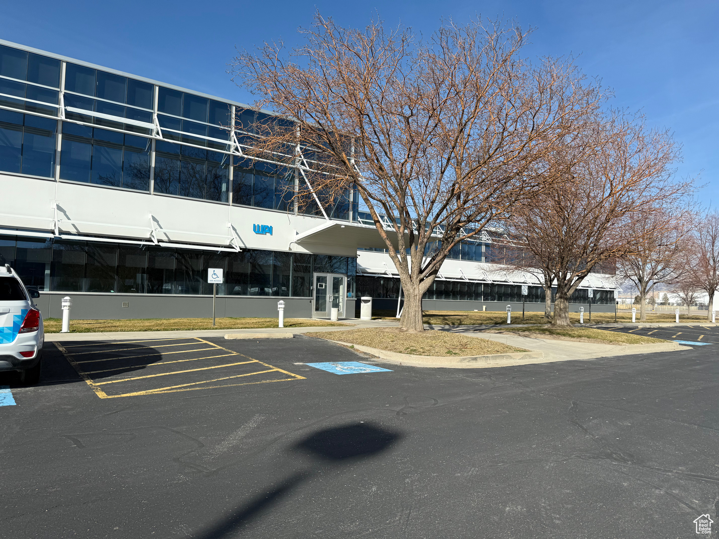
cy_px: 270
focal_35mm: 24
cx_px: 360
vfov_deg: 56.8
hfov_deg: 71.6
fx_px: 498
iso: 80
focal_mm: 6.76
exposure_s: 1/4975
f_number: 1.78
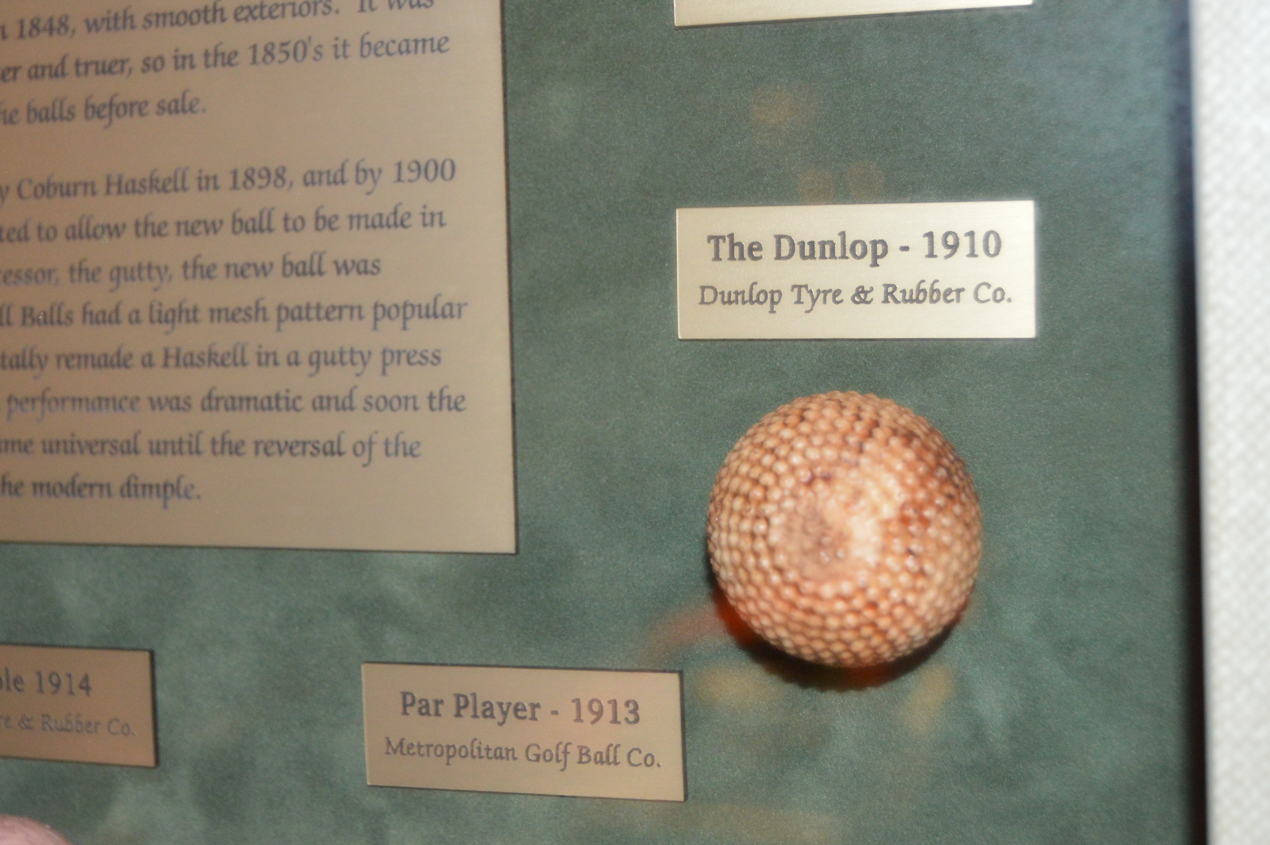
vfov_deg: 21.8
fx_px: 2185
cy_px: 305
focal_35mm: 62
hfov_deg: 32.3
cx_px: 504
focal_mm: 32
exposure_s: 1/60
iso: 1600
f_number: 4.5
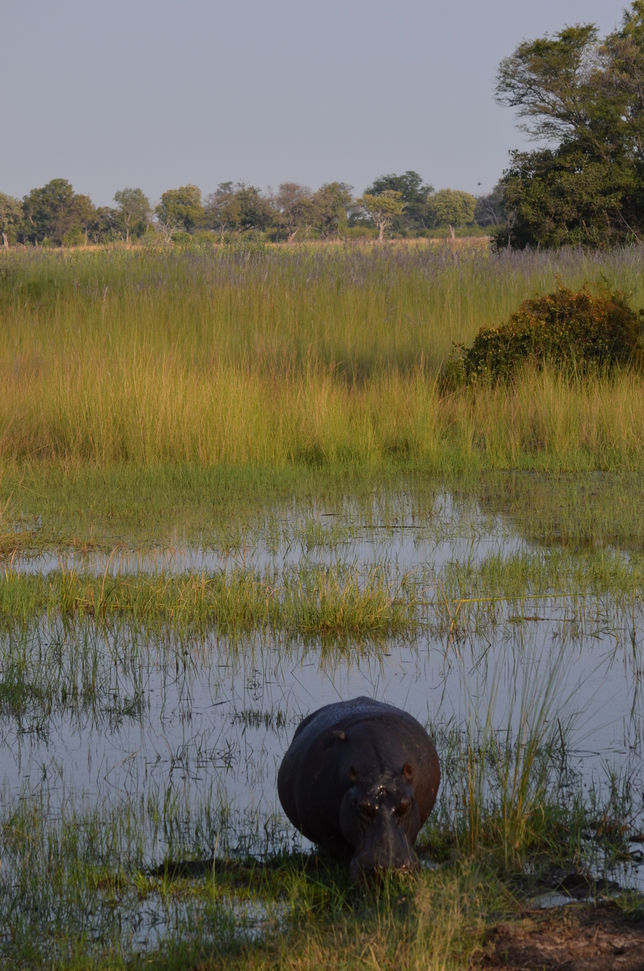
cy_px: 486
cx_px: 322
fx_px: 4851
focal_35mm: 180
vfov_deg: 11.4
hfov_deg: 7.6
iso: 140
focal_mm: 120
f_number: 8
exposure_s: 1/250
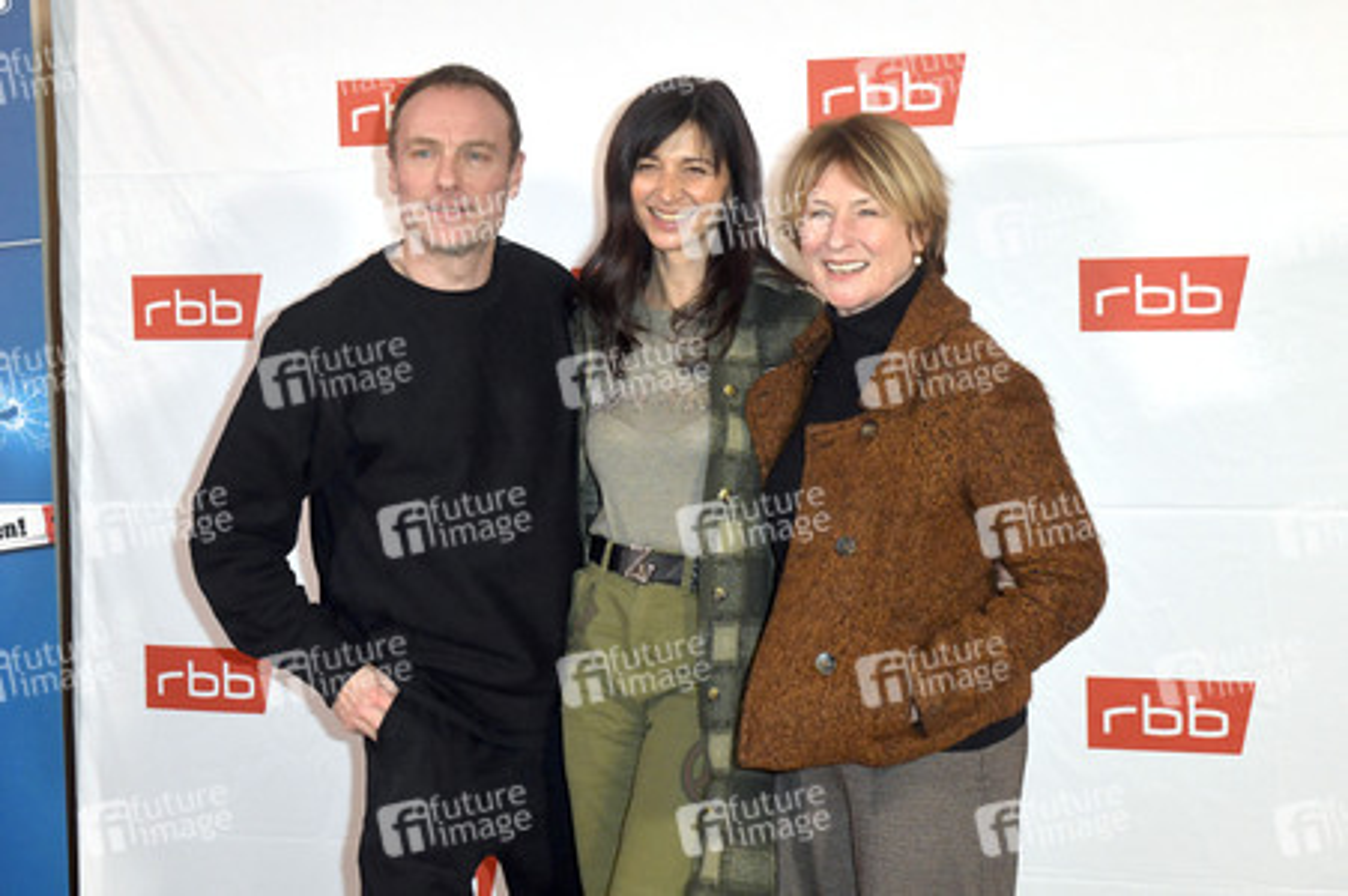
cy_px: 448
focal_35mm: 50
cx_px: 674
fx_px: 1871
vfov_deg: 27.0
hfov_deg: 39.6
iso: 2500
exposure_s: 1/200
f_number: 6.3
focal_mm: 50
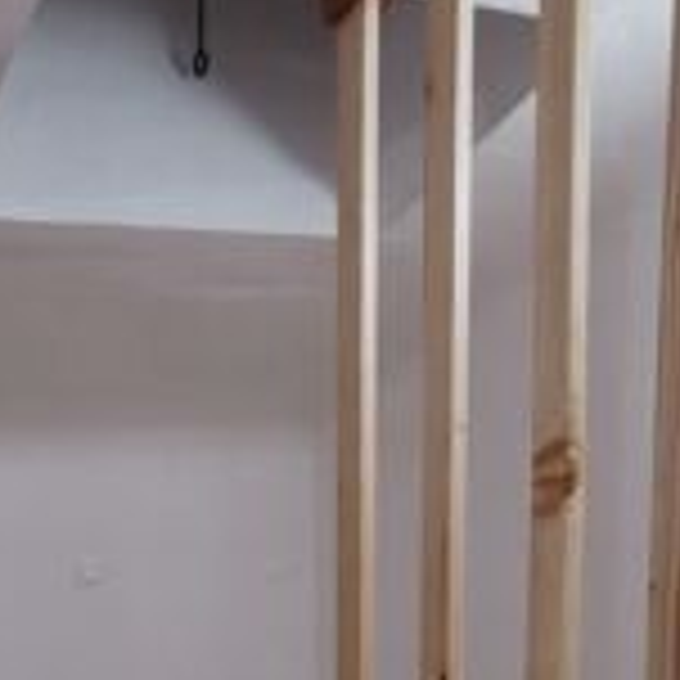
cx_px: 194
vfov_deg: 25.3
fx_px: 1333
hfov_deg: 28.3
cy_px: 842
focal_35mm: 60
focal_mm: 2.35
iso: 200
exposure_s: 1/33.3
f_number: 2.2
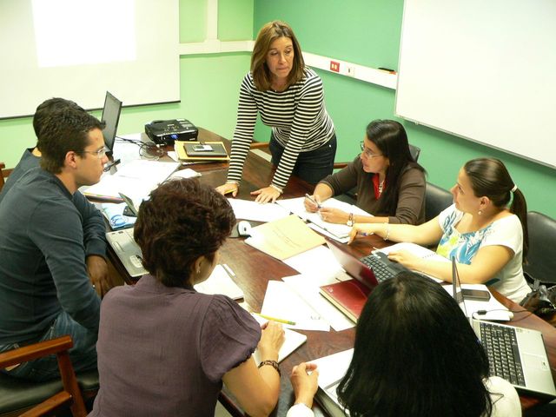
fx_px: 578
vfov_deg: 39.7
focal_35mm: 36
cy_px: 208
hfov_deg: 51.4
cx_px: 278
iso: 200
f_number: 2.8
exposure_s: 1/10
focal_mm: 6
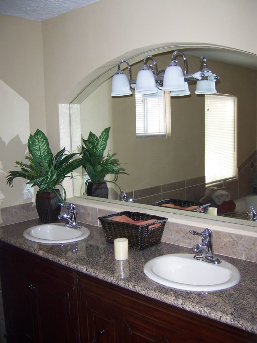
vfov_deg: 51.4
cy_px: 172
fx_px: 356
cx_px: 128
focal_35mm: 36
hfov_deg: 39.7
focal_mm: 6.2
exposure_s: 1/60
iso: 125
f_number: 2.8
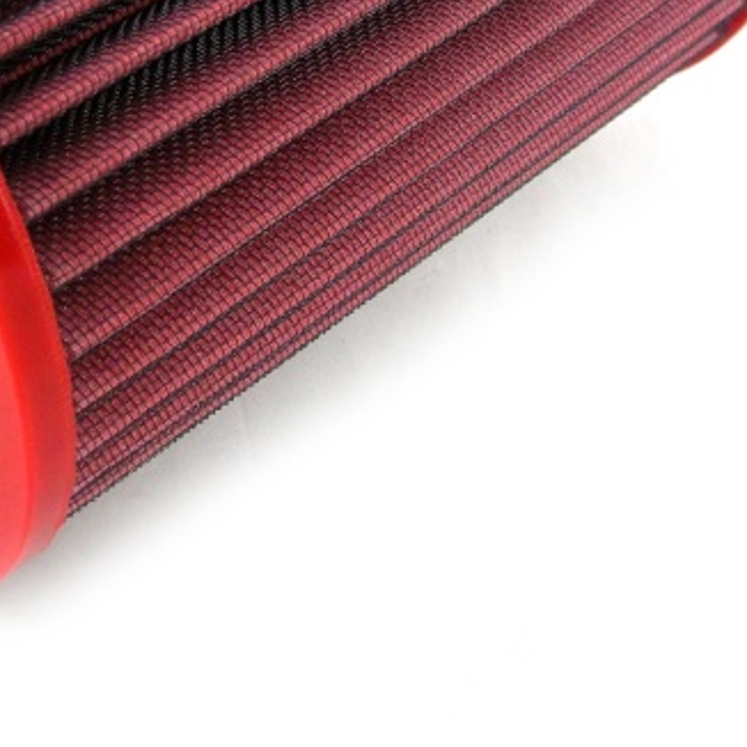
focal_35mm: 76
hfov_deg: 22.5
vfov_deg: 22.2
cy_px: 82
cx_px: 165
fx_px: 1856
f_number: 2.8
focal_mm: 5.7
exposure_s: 1/52.2
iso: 152
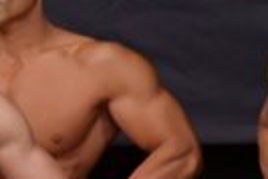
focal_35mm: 1660
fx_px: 12371
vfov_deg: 0.8
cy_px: 328
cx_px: -495
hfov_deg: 1.2
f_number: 5.6
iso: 5000
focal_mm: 190
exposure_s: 1/400
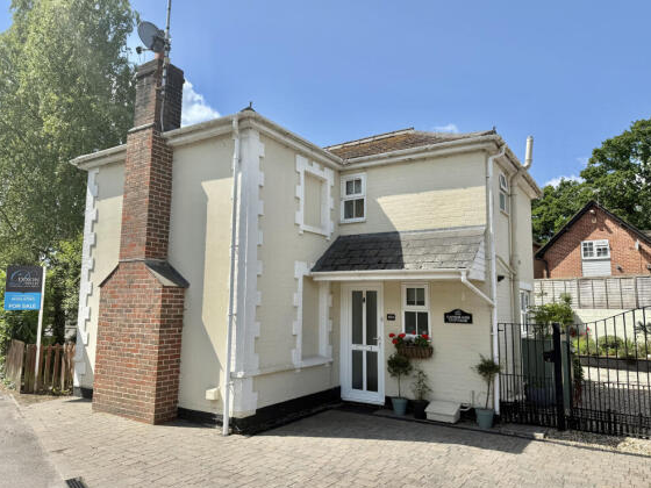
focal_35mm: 25
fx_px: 470
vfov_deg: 54.9
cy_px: 245
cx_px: 317
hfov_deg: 69.4
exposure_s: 1/4167
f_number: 1.78
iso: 80
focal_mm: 6.76
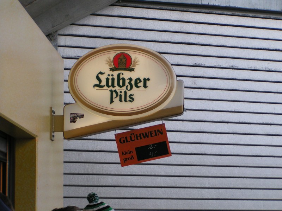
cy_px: 106
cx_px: 141
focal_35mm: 114
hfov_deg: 17.3
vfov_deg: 13.0
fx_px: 929
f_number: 4.5
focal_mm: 17.4
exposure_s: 1/125
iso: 50
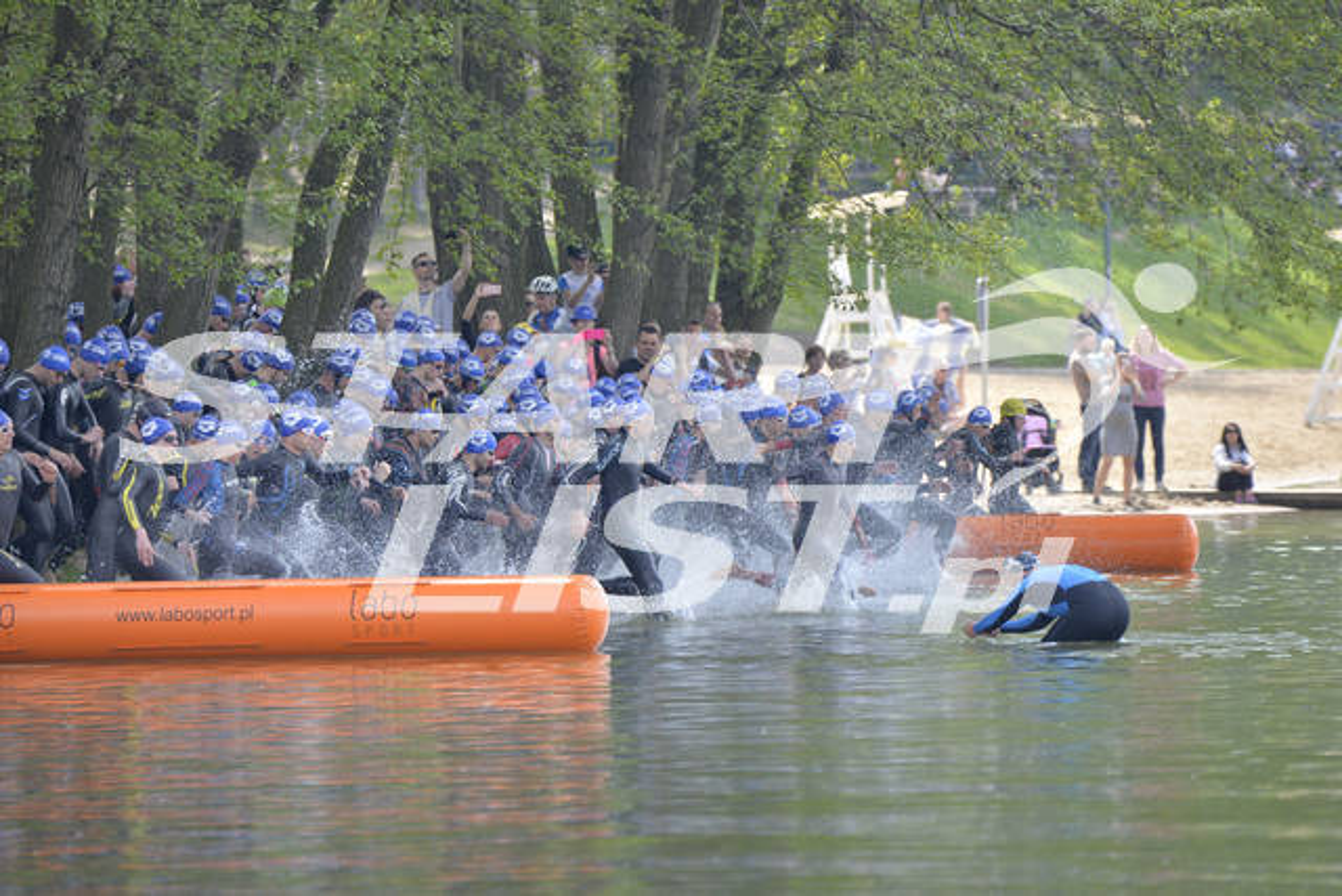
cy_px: 448
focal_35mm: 420
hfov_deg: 4.9
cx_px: 671
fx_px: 15659
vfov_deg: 3.3
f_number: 6
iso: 800
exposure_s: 1/1600
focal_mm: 420
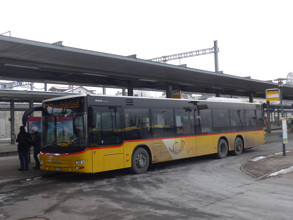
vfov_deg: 32.9
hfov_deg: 42.9
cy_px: 110
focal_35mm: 44
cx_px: 146
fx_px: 372
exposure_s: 1/320
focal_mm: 9
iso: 80
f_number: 2.8
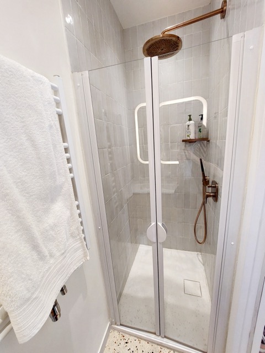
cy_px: 176
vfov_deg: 106.2
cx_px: 132
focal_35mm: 13
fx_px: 133
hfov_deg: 89.9
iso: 100
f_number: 2.2
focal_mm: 1.74
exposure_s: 1/50
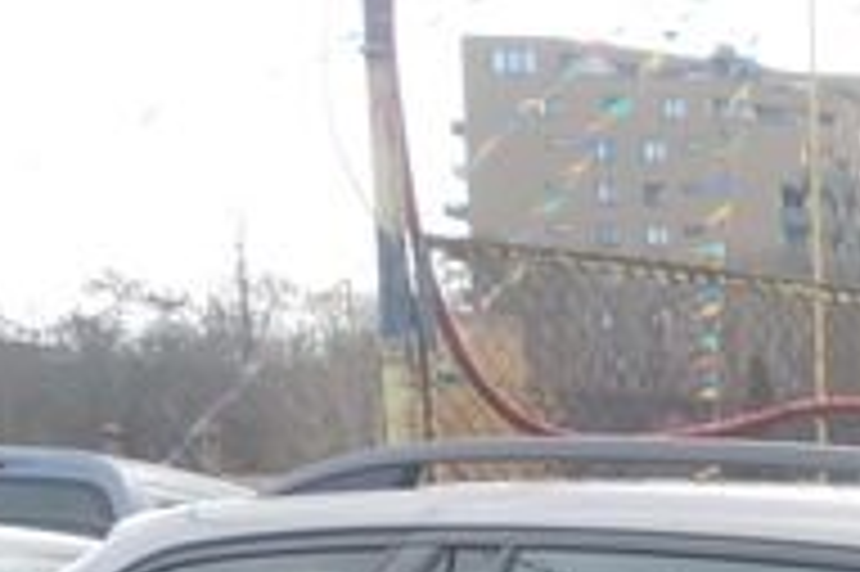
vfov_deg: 8.3
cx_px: 1770
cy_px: 1421
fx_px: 3580
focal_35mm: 150
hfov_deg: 12.0
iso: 125
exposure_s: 1/100
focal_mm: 10.4
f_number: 4
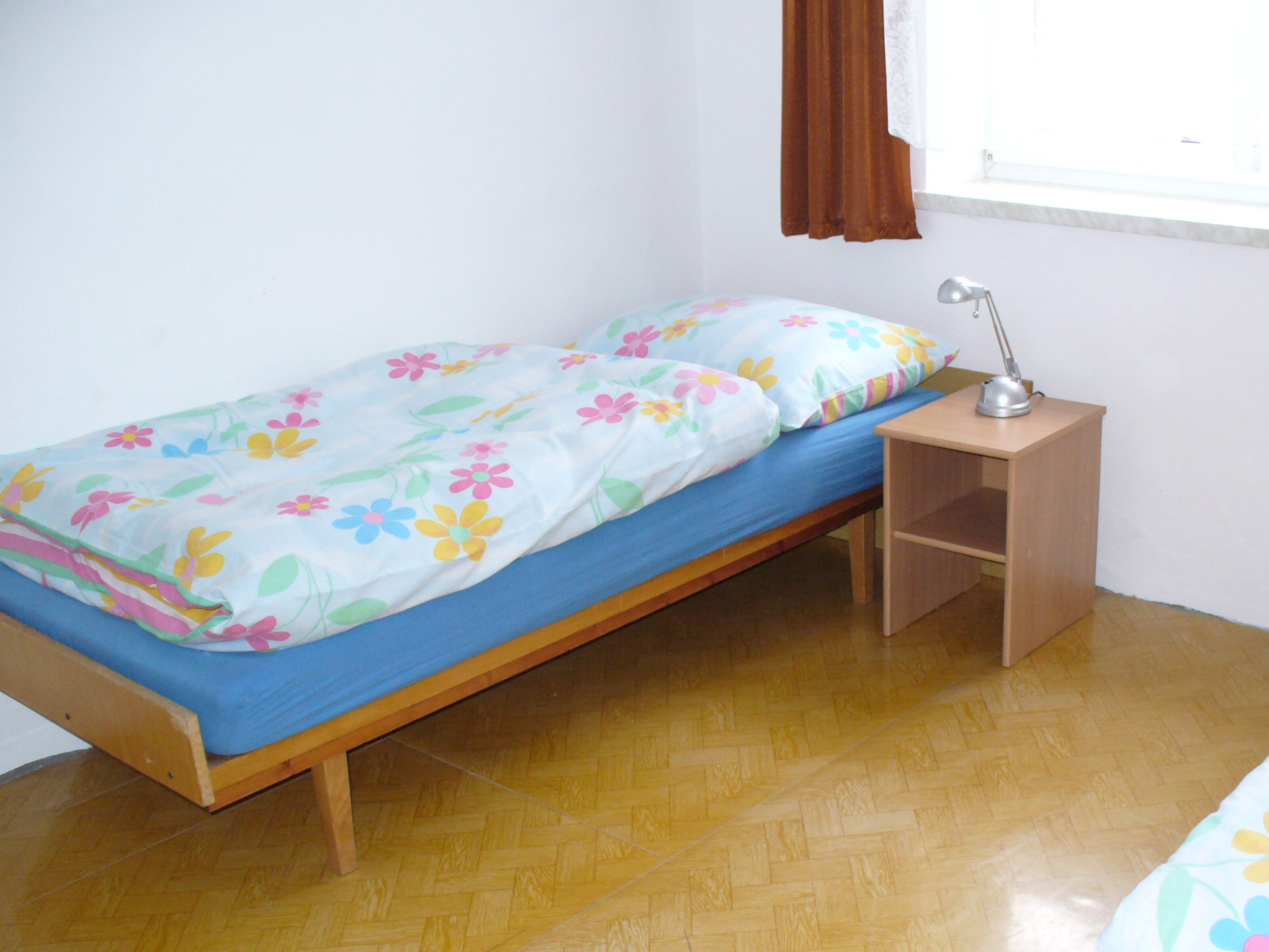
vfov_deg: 33.5
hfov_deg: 43.7
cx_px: 729
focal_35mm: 43
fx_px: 1577
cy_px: 547
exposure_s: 1/30
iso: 160
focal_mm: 6.1
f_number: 2.8
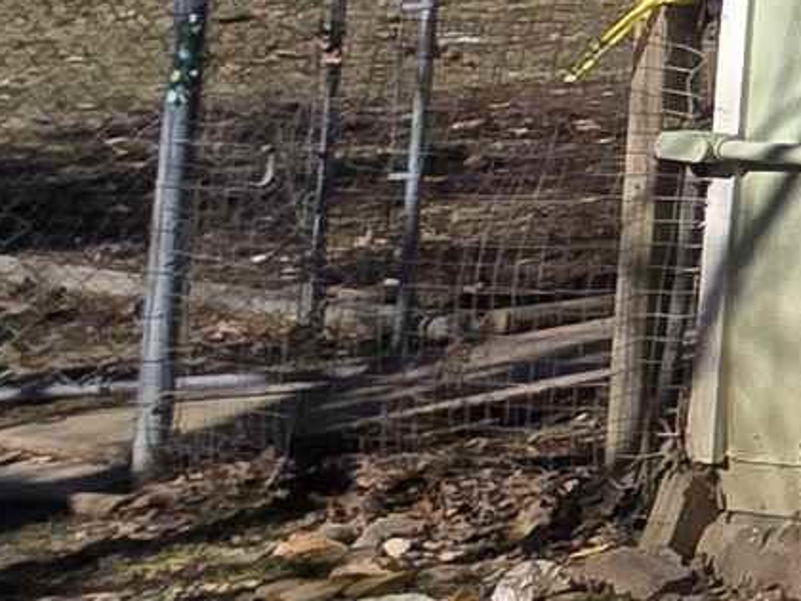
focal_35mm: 95
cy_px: -254
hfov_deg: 10.1
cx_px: 2676
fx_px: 2198
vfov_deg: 14.7
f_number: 2.2
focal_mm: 2.2
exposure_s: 1/2321
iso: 50
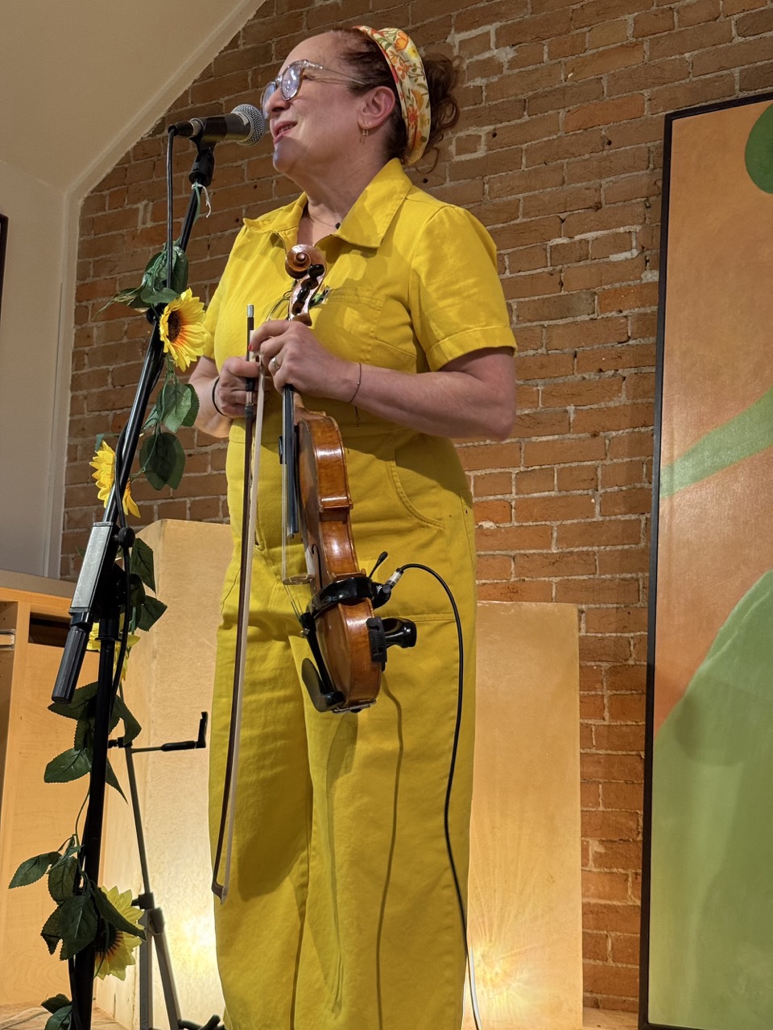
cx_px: 386
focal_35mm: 48
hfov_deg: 30.3
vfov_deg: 39.7
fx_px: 1429
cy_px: 515
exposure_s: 1/40
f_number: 1.78
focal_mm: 6.76
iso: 250
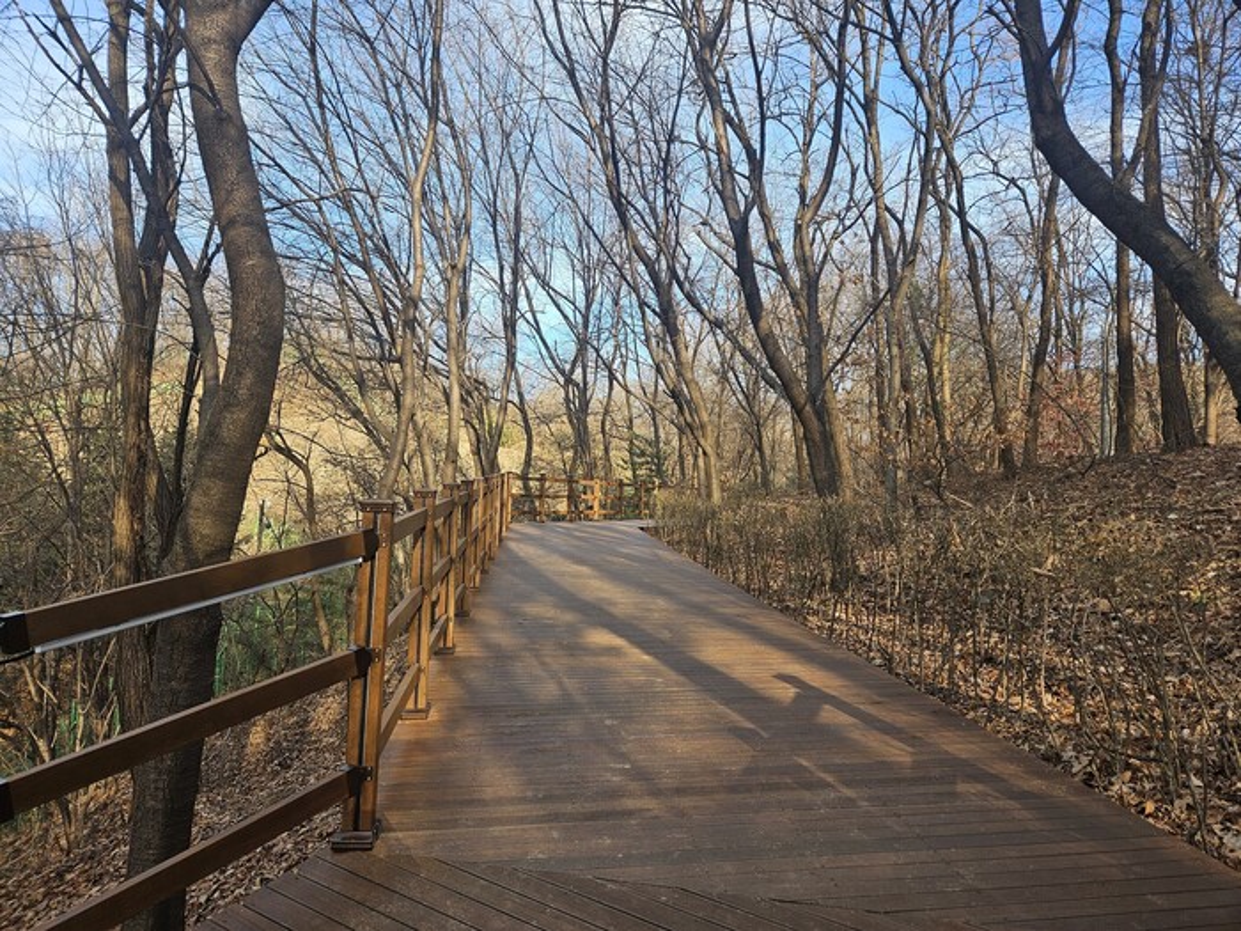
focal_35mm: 23
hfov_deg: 73.9
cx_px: 620
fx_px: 825
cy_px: 466
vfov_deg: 58.9
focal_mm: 5.4
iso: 25
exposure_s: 1/428
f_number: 1.8
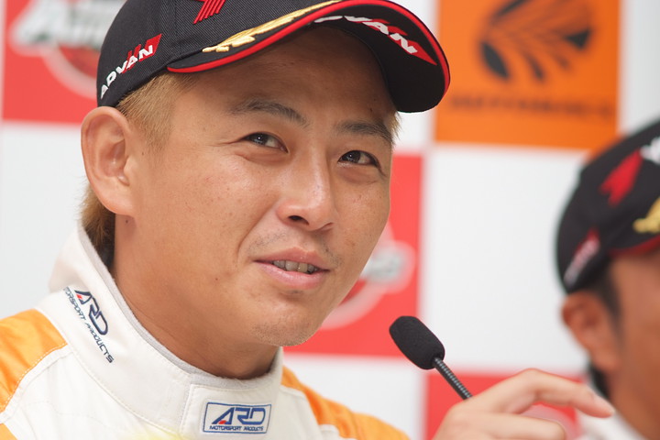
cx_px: 330
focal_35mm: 270
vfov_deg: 5.1
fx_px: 4950
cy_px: 220
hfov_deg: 7.6
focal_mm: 180
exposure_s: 1/125
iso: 200
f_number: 2.8
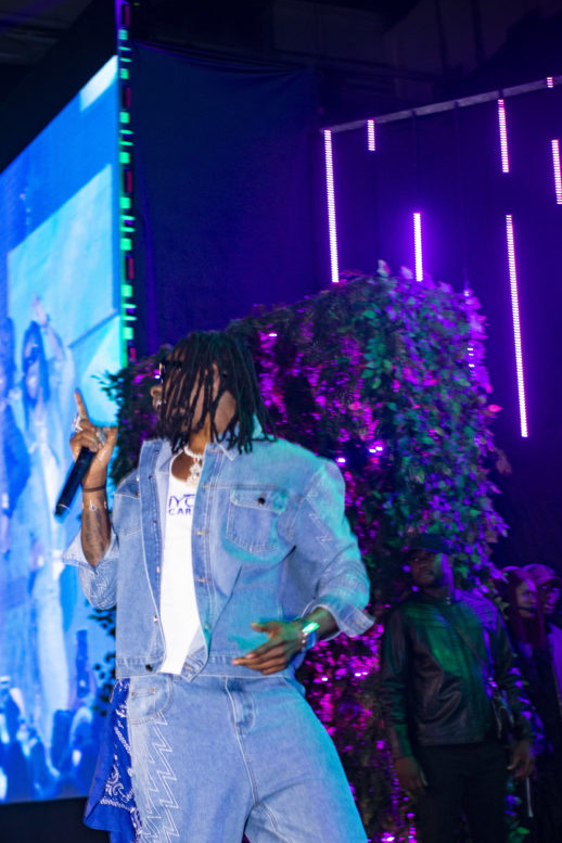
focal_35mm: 74
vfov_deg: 27.2
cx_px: 208
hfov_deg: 18.4
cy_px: 544
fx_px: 1733
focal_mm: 50
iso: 1250
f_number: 3.2
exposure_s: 1/125
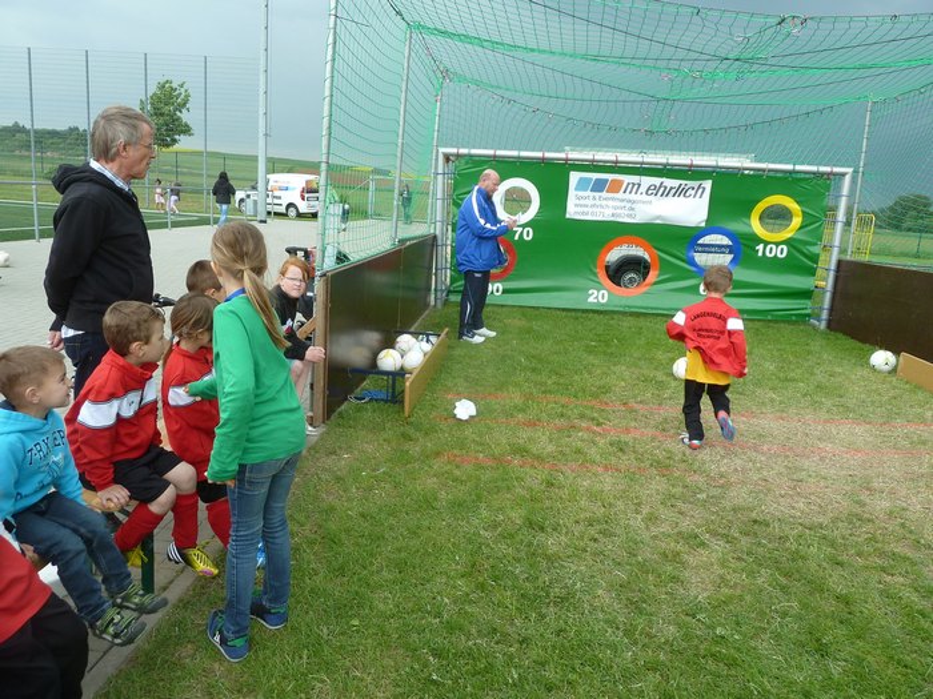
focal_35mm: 25
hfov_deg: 69.4
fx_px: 674
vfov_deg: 54.9
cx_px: 466
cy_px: 350
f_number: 4
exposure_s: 1/100
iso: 80
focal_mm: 4.1
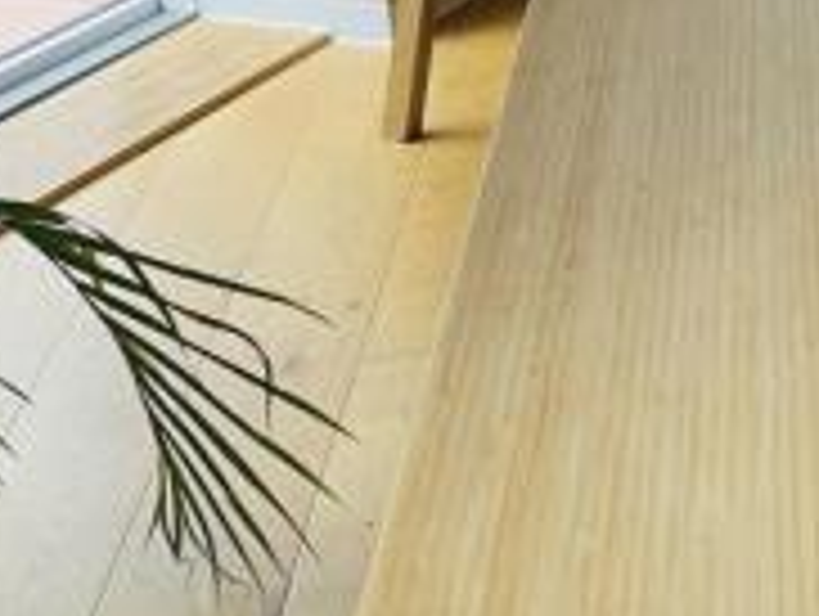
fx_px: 1895
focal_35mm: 80
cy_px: -259
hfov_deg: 20.9
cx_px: 1204
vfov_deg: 17.0
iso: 80
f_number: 1.6
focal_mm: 5.1
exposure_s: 1/50
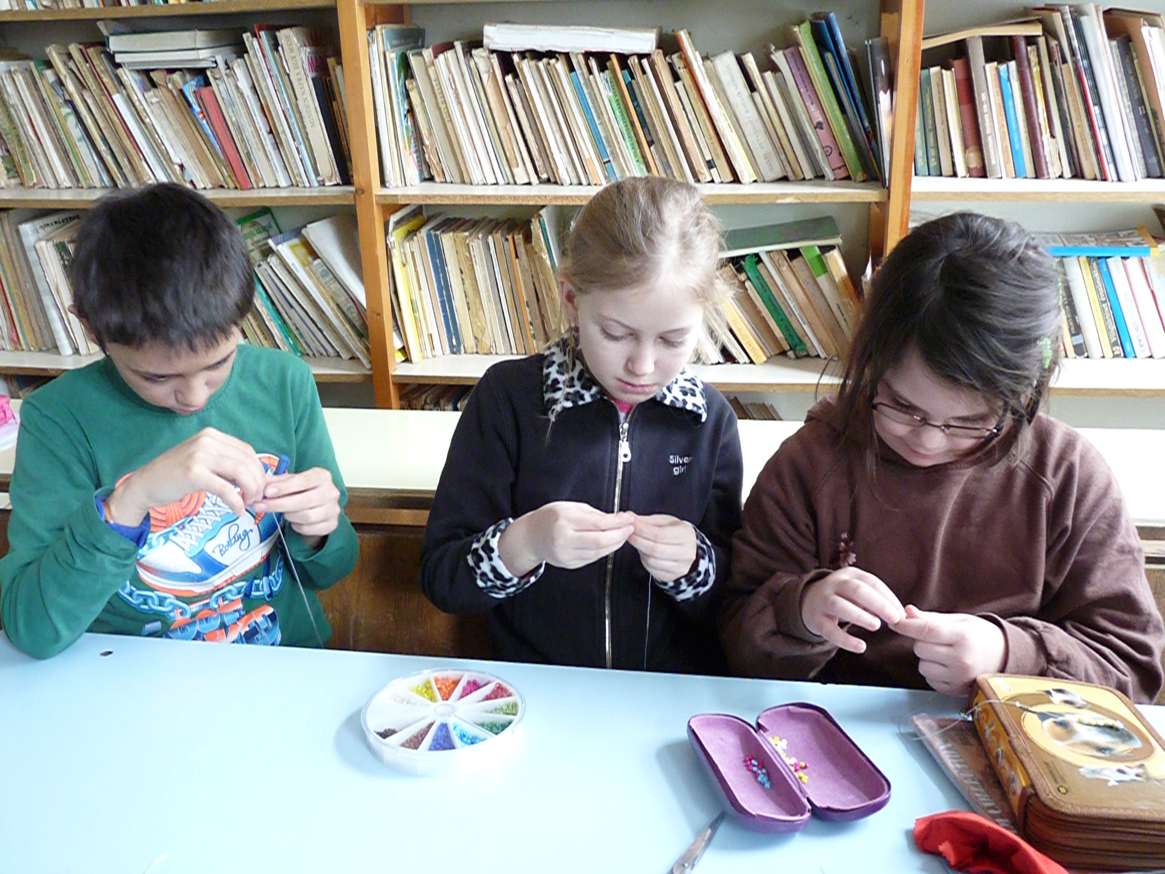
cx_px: 582
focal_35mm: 32
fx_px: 1077
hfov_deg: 56.8
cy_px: 437
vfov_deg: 44.2
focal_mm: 5.6
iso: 800
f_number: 3
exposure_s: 1/20
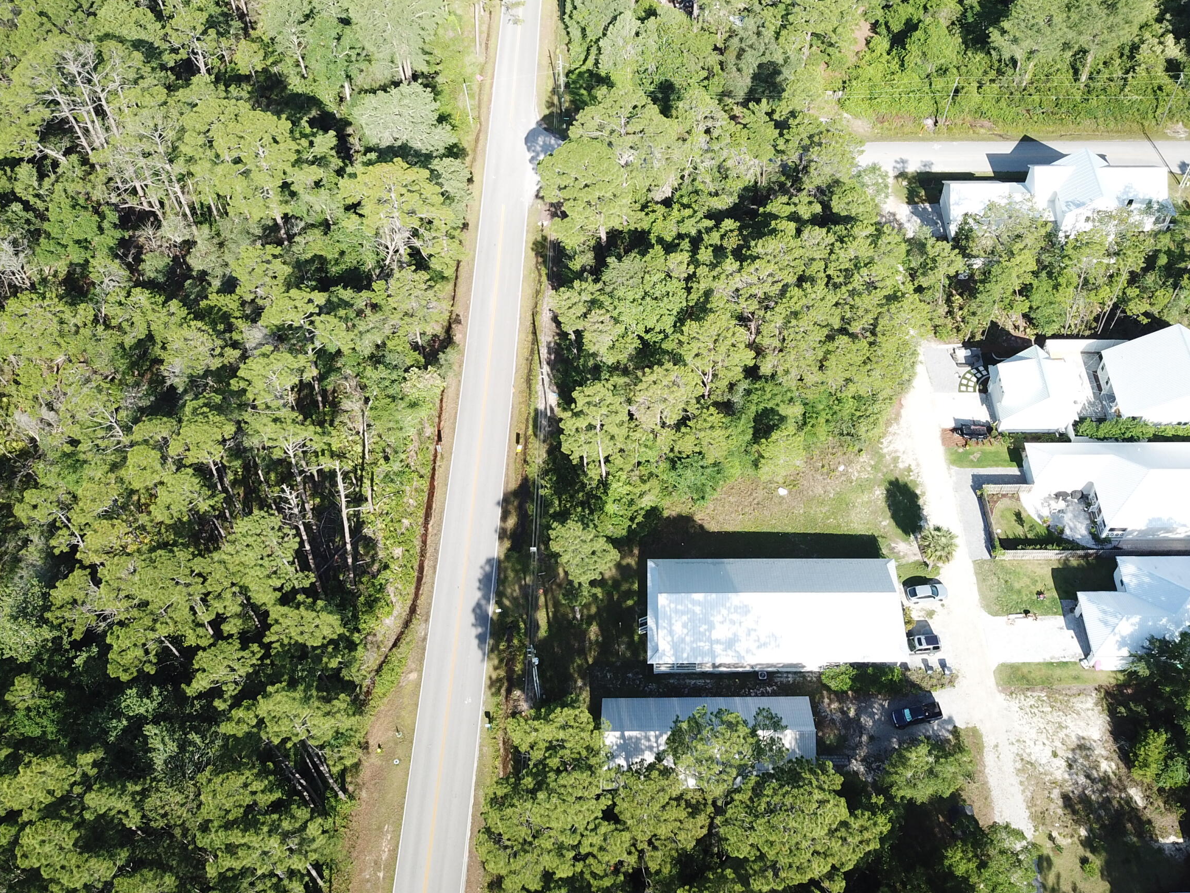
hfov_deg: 53.8
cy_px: 345
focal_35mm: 34
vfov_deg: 41.5
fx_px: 1169
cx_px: 668
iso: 100
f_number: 2.2
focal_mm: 4.73
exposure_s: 1/480
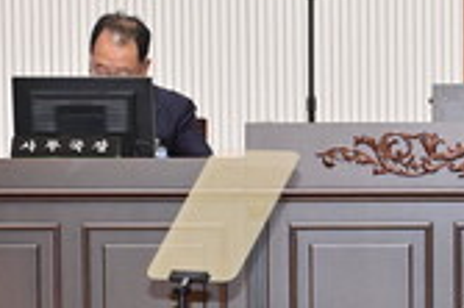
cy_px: 422
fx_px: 4622
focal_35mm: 359
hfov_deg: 5.7
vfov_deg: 3.8
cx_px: 503
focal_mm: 100
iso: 3200
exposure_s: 1/250
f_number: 6.3
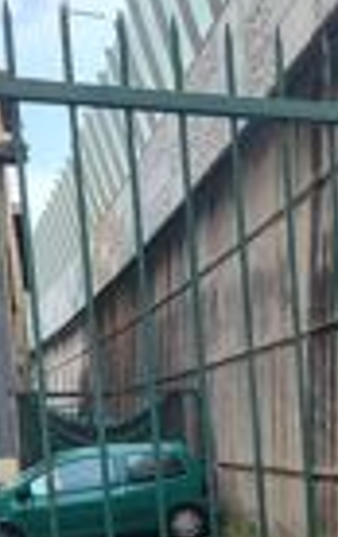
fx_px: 1245
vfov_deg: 23.3
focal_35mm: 85
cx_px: 591
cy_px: 543
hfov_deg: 13.9
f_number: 1.8
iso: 40
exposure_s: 1/410
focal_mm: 5.4
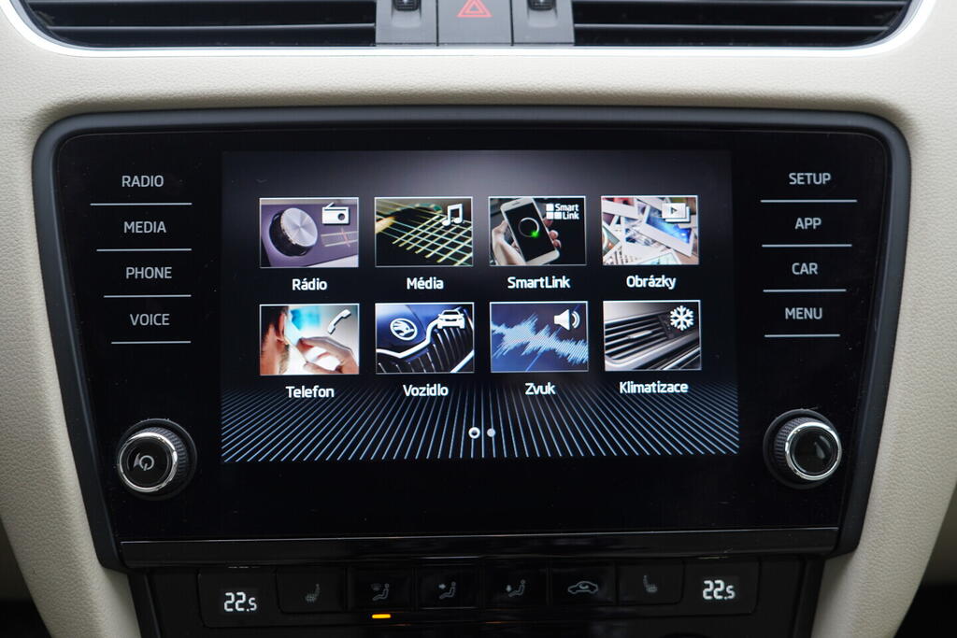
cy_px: 319
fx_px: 957
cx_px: 478
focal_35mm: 36
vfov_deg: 36.9
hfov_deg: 53.1
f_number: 2.8
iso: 160
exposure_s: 1/40
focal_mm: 24
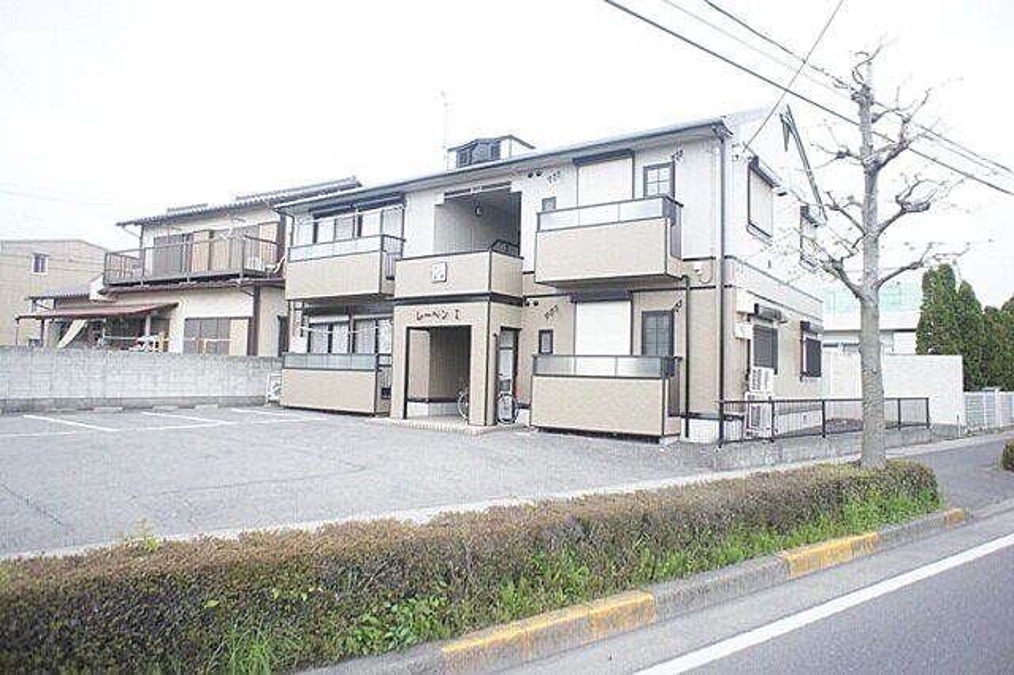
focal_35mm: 24
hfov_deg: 73.8
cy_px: 338
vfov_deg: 53.1
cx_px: 507
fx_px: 676
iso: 400
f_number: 2.8
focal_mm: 16
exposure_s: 1/30
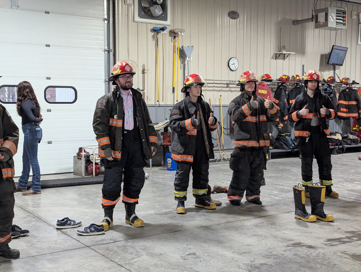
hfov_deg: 39.6
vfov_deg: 30.3
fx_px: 501
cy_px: 136
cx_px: 180
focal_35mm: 48
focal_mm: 6.81
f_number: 1.85
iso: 1290
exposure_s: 1/223
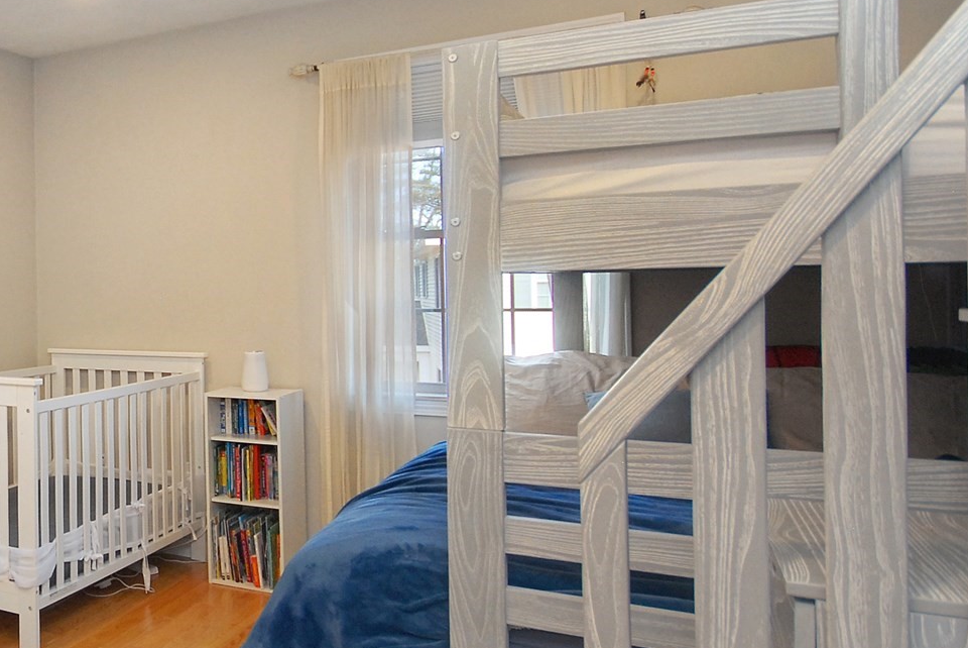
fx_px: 861
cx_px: -33
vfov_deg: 41.2
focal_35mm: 32
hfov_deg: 47.1
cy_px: 353
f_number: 5
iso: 500
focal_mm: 10
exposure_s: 1/60
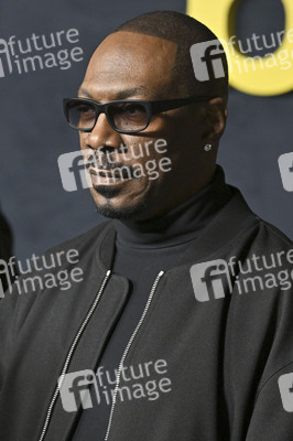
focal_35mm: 202
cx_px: 146
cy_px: 220
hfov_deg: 6.8
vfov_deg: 10.2
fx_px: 2470
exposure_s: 1/320
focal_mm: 135
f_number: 5.6
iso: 2500
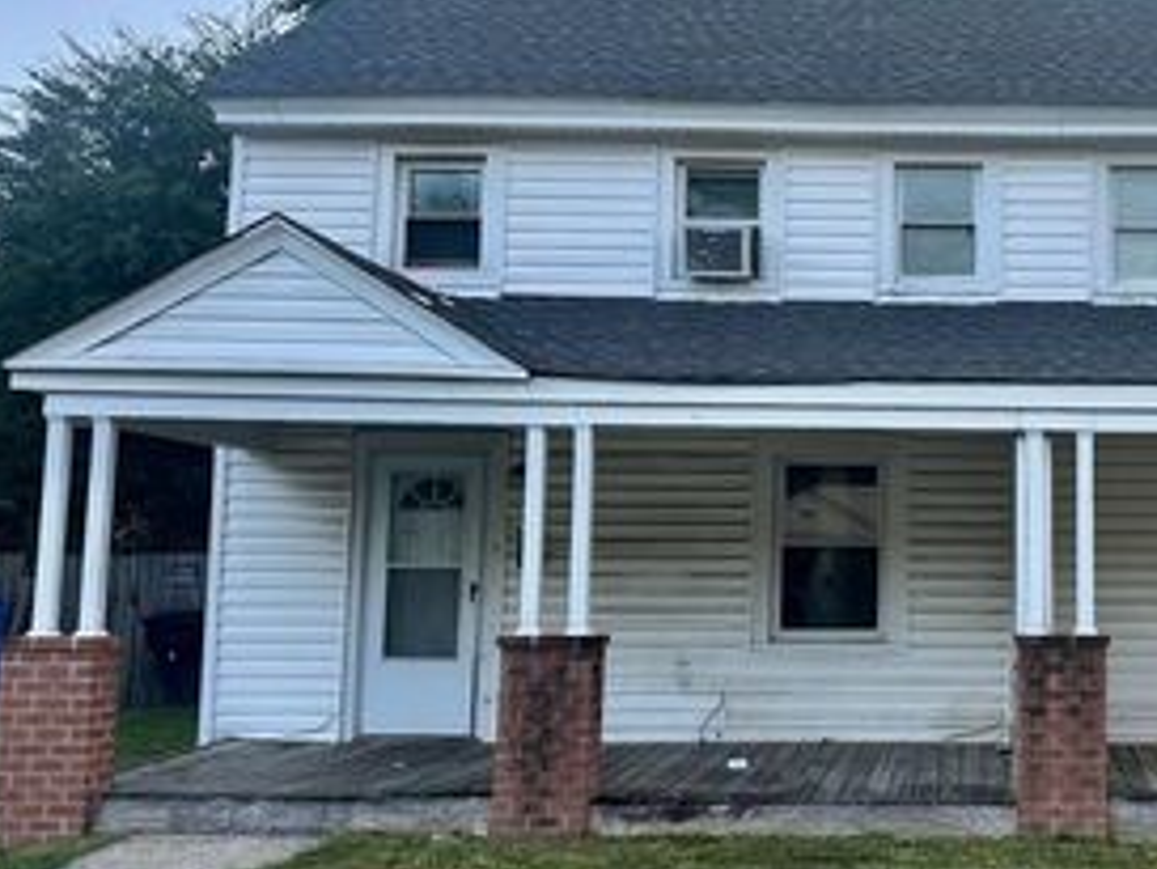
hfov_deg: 40.2
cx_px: 1004
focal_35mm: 44
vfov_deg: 32.9
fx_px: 1471
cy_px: 447
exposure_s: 1/230
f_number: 1.78
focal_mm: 6.86
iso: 64
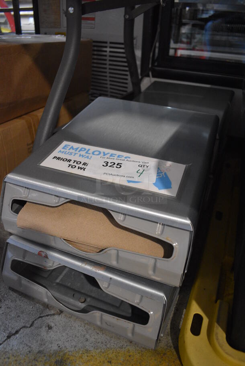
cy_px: 183
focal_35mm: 27
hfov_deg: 48.0
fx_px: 275
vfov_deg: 67.3
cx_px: 122
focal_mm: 18
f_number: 3.5
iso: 2500
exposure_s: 1/125
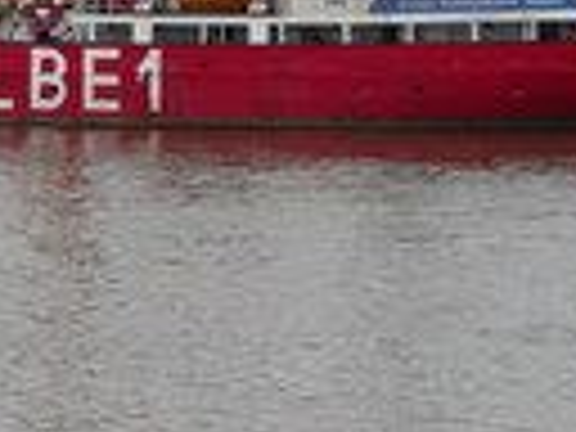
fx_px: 3994
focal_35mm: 240
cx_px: 27
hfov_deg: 8.2
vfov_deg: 6.1
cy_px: -216
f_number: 5.6
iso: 100
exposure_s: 1/400
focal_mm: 12.6
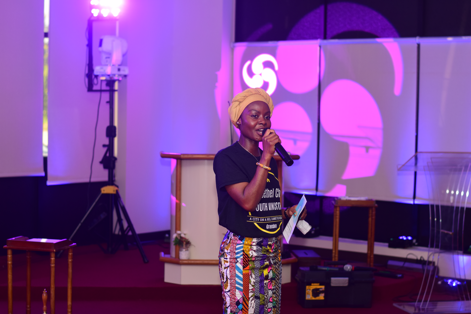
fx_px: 981
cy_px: 157
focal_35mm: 75
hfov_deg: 27.0
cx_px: 236
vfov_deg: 18.2
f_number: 2.8
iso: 400
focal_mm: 50
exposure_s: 1/250
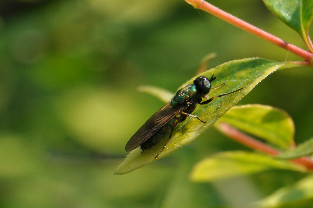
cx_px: 156
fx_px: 1107
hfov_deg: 16.1
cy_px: 104
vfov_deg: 10.7
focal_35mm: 128
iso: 200
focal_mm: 85
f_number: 14
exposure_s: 1/100
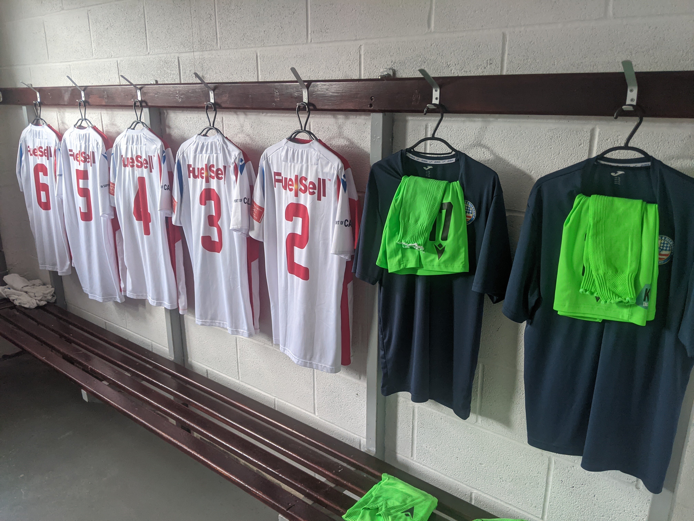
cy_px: 260
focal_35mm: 27
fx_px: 541
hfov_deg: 65.3
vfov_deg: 51.4
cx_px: 347
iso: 246
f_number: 1.8
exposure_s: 1/100
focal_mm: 4.44
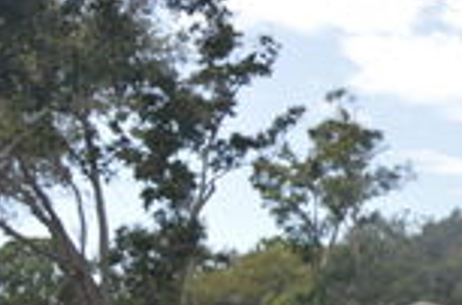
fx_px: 1224
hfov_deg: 18.4
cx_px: 737
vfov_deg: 14.0
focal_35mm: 96
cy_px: 284
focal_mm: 19
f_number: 8
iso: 100
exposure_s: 1/200
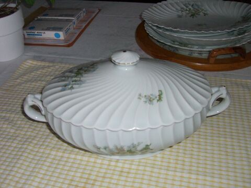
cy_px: 94
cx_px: 126
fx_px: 276
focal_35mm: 38
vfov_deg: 37.7
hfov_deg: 49.0
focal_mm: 6.2
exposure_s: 1/60
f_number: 2.7
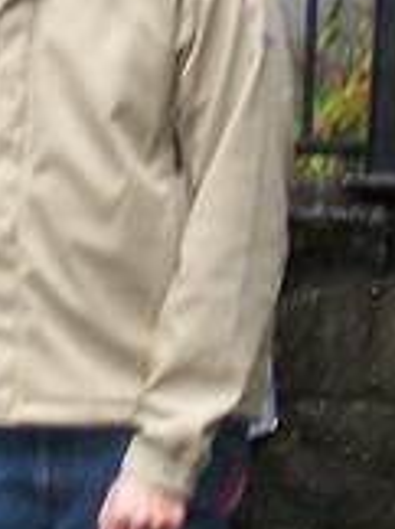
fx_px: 4287
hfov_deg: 5.3
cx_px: -72
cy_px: 258
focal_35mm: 281
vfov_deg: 7.1
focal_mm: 10.8
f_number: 4
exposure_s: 1/90
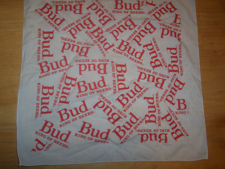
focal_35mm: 37
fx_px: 240
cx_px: 112
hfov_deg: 50.1
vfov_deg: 38.7
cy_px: 84
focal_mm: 5.6
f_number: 2.8
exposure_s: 1/60
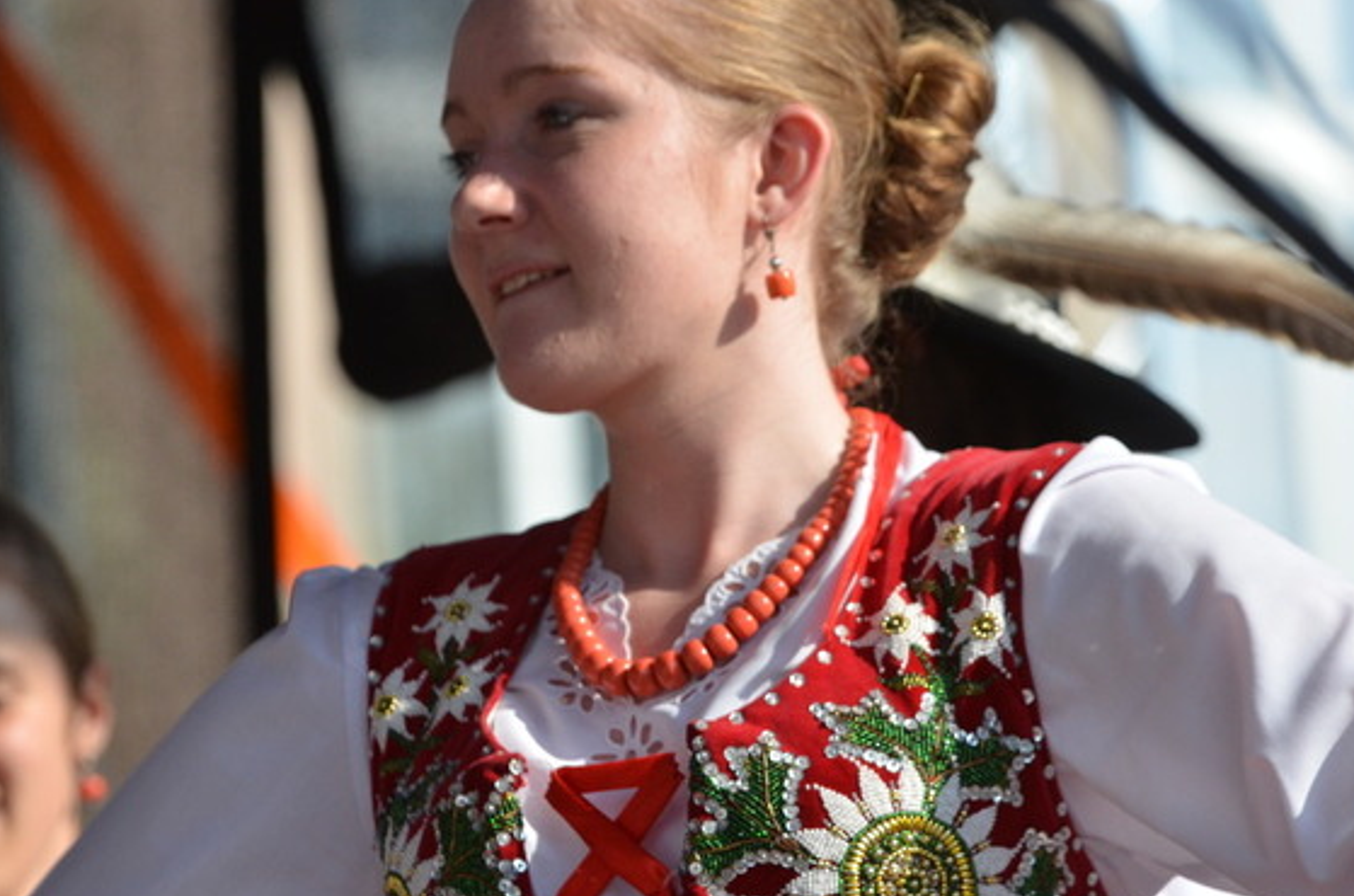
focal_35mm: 381
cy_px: 450
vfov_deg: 3.6
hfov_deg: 5.4
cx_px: 652
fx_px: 14297
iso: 800
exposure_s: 1/4000
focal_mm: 200
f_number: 5
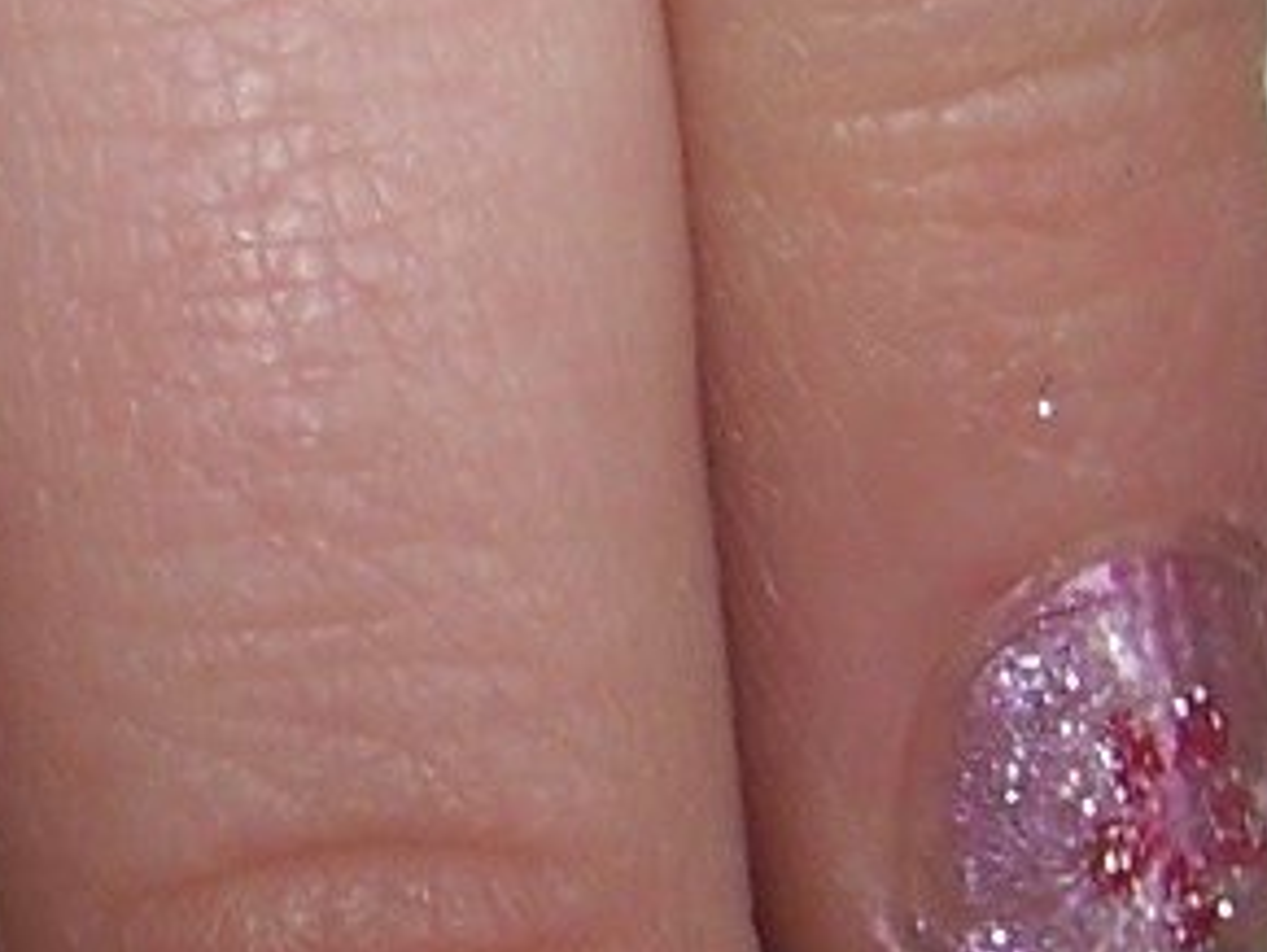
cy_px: 428
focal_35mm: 230
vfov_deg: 6.5
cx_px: -585
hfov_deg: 8.4
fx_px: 8425
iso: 80
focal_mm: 7.1
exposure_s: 1/60
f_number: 2.9
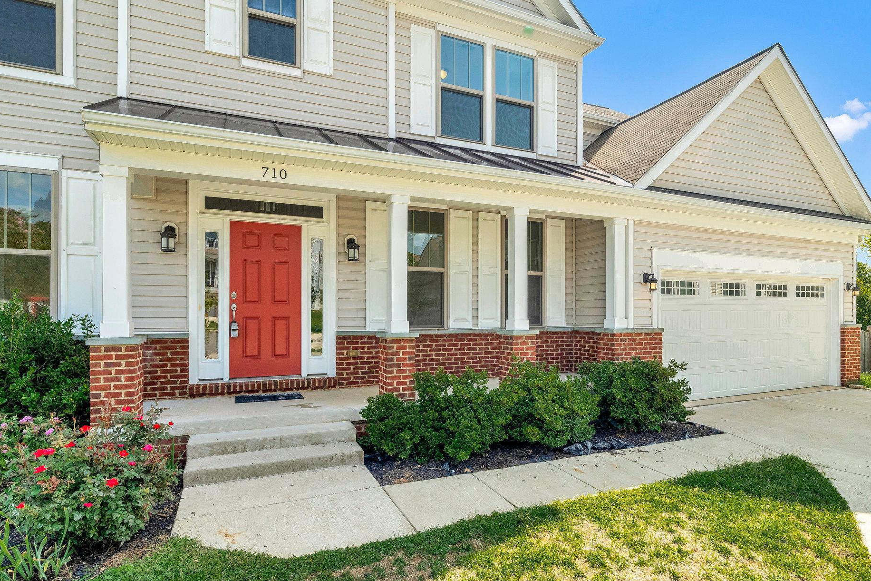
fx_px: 460
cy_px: 302
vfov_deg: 64.5
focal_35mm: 19
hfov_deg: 86.9
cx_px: 436
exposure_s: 1/640
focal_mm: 17
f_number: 7.1
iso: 1250
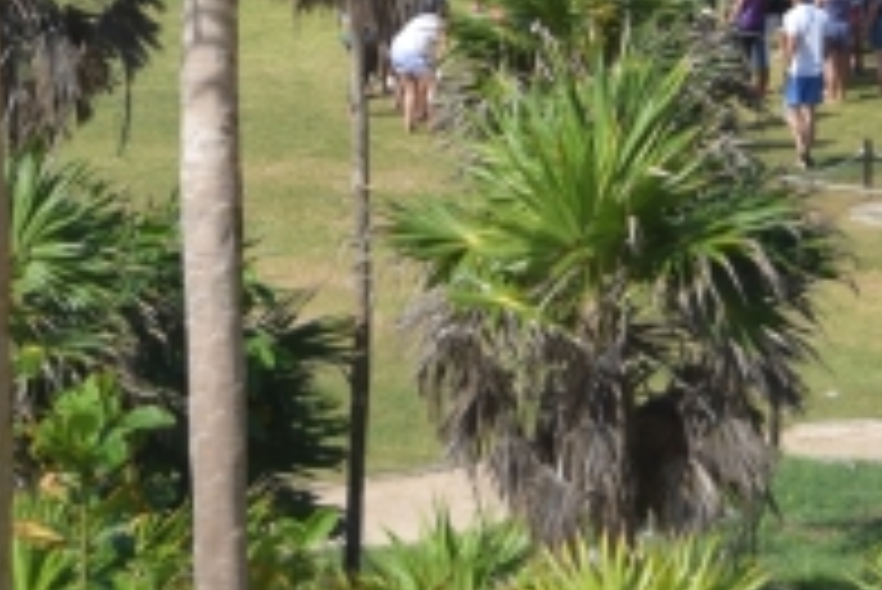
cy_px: -297
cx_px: 428
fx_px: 5762
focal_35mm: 235
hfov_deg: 8.8
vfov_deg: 5.8
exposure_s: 1/1600
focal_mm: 30
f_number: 4.2
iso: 200
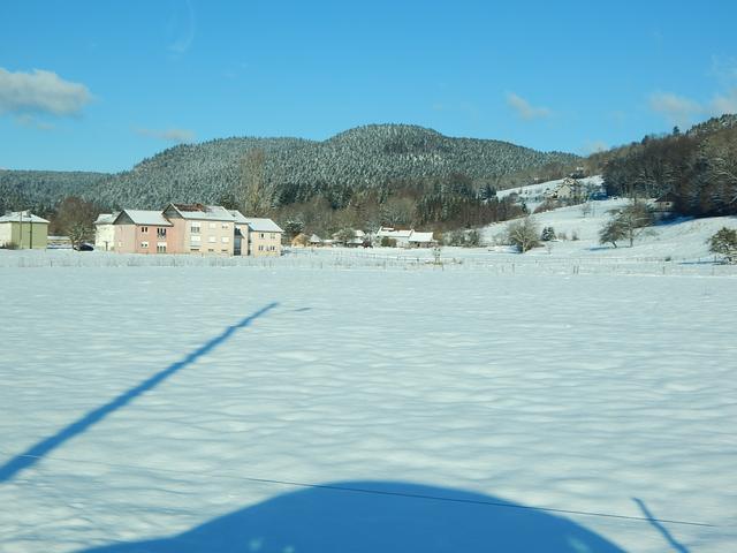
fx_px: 916
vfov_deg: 33.6
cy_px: 276
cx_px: 368
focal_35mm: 43
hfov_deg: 43.9
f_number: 7.1
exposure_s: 1/400
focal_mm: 7.7
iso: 125
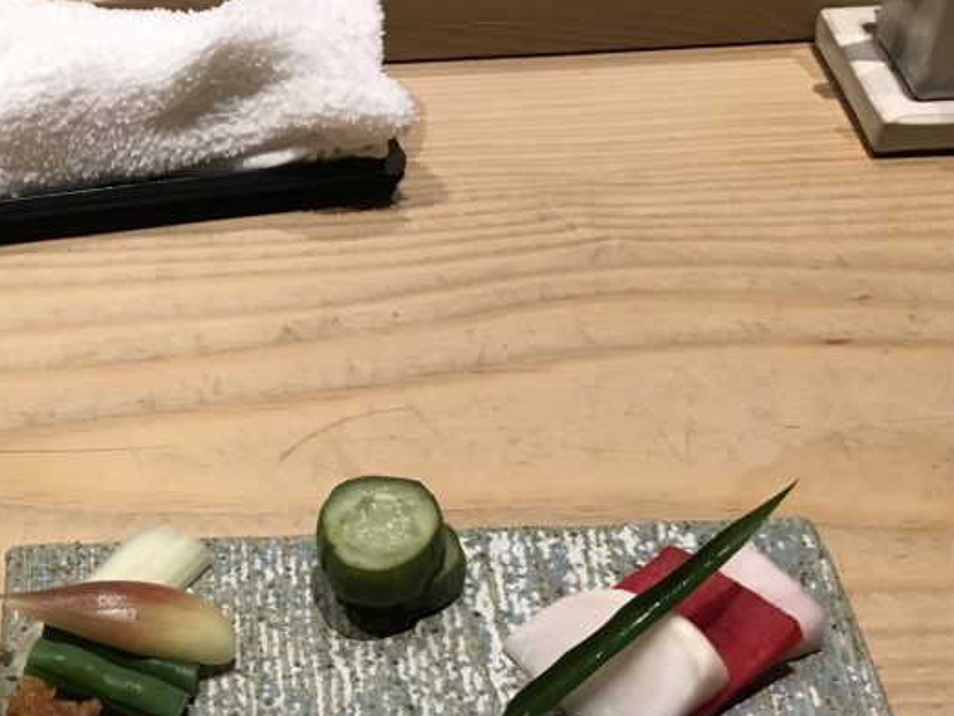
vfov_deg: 25.4
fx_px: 1516
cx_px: 97
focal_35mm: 55
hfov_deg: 33.1
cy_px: 696
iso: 32
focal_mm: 3.99
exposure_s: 1/25
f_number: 1.8
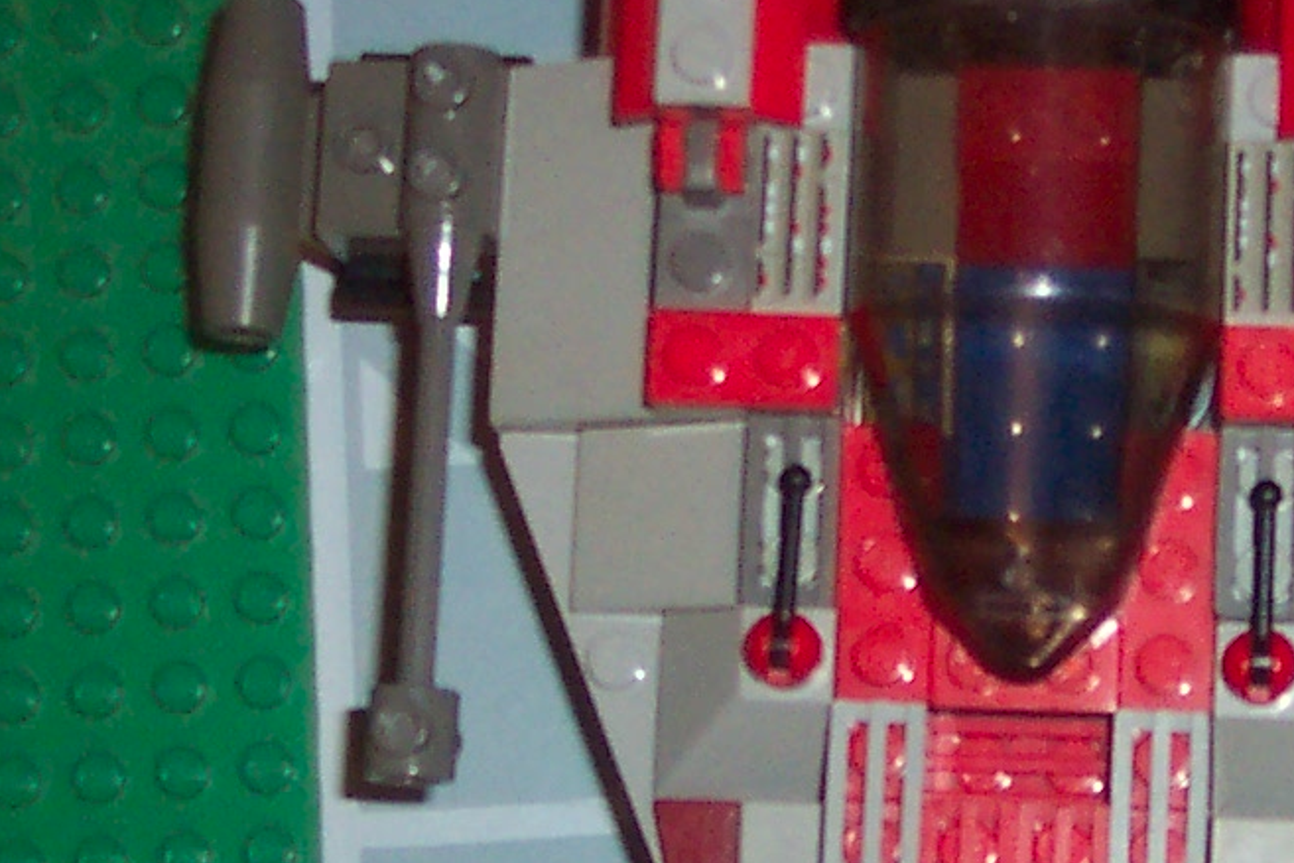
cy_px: 776
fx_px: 4493
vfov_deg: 10.9
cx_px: 1132
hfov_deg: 16.2
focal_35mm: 125
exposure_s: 1/30
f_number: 2.8
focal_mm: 8
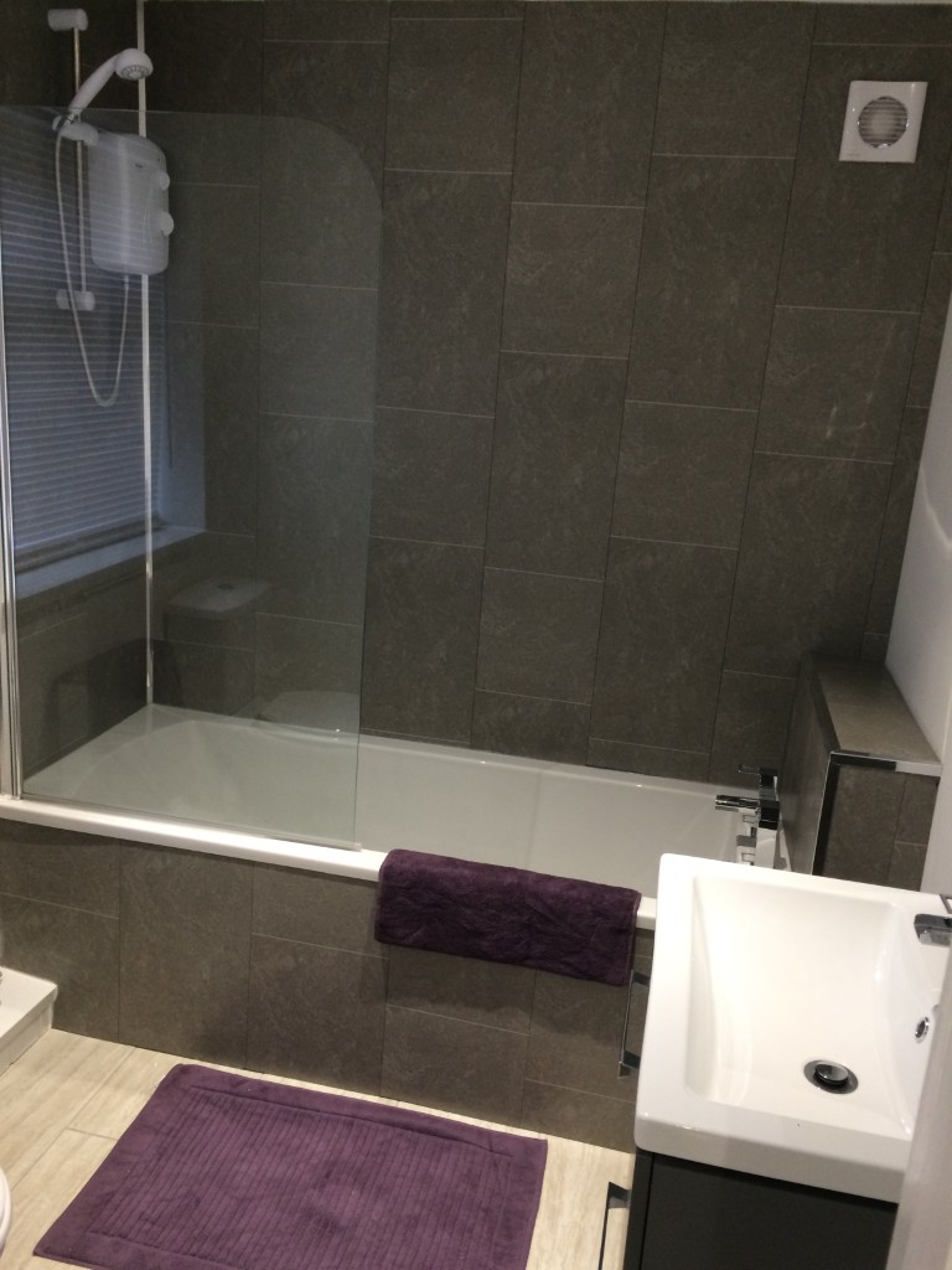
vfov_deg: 61.7
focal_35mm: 29
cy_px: 635
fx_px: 1063
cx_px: 476
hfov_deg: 48.2
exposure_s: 1/33
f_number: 2.2
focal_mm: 4.15
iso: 160
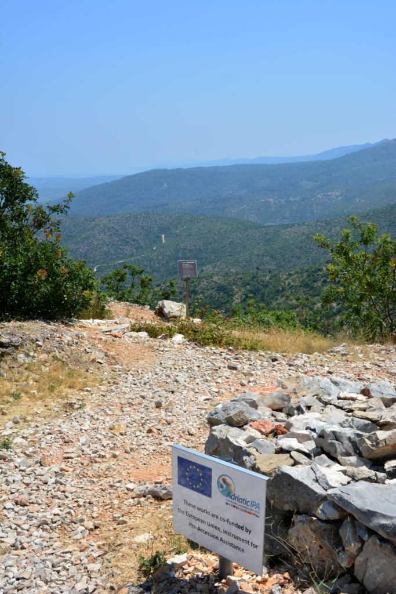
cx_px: 198
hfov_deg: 29.9
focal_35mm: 45
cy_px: 297
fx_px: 742
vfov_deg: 43.6
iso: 250
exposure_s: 1/80
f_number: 13
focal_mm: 30
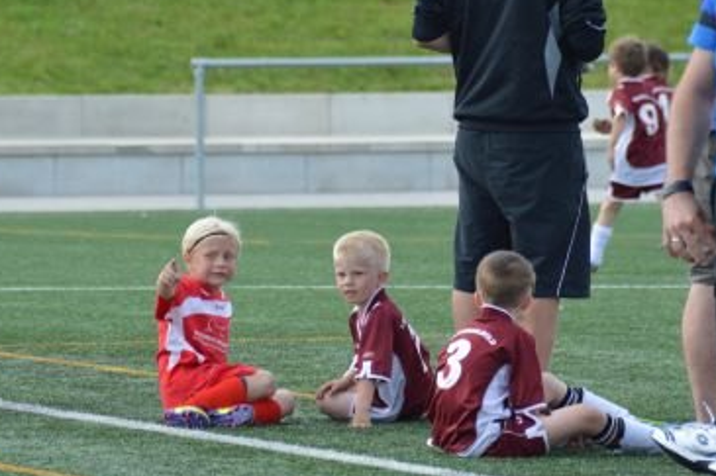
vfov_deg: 2.8
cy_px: 271
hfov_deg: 4.2
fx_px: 9800
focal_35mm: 493
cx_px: 308
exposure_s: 1/640
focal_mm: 200
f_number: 5.6
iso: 400
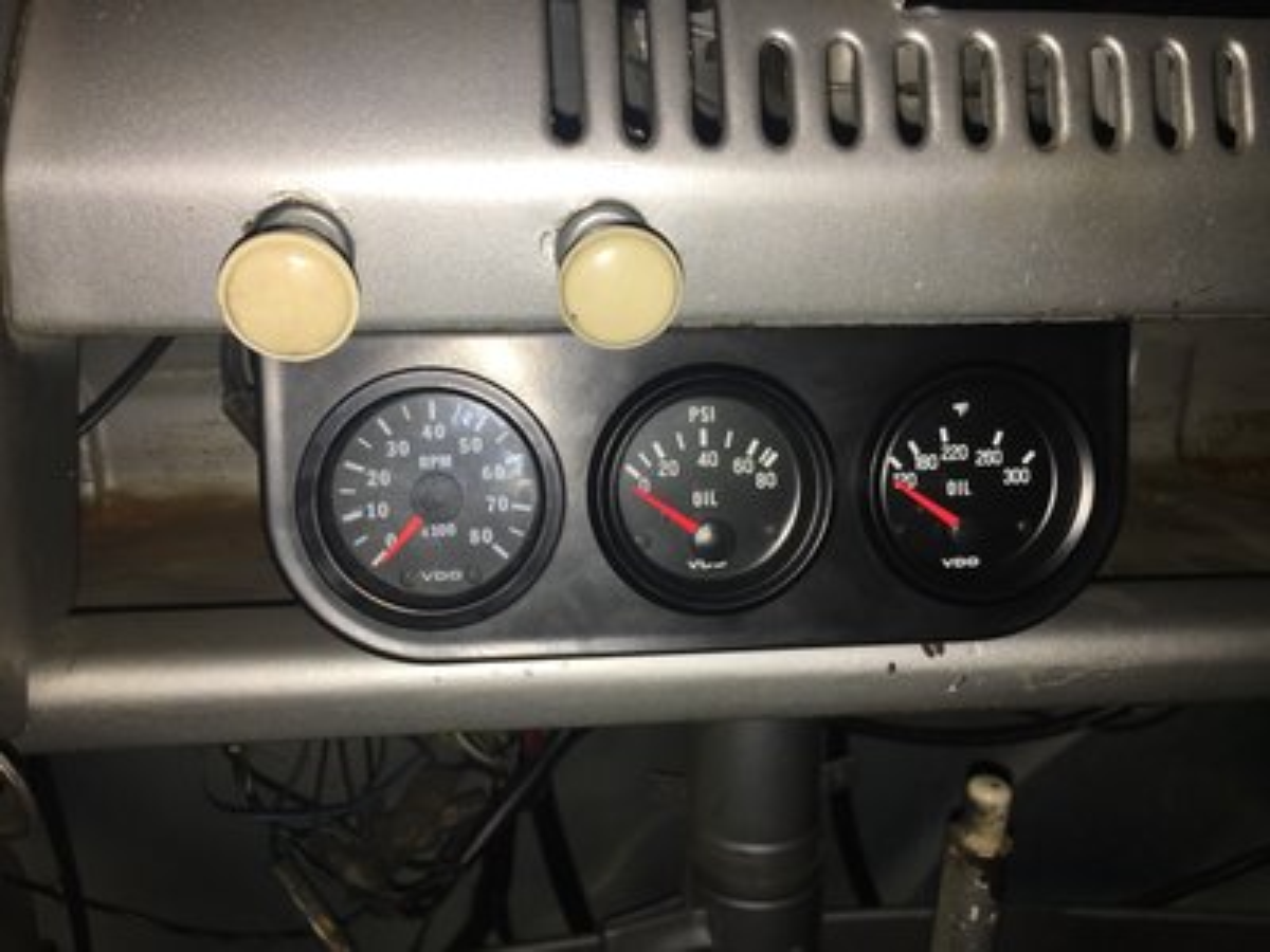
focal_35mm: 29
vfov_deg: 48.2
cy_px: 476
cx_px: 635
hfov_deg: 61.7
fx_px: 1064
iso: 25
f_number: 2.2
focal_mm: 4.15
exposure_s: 1/71
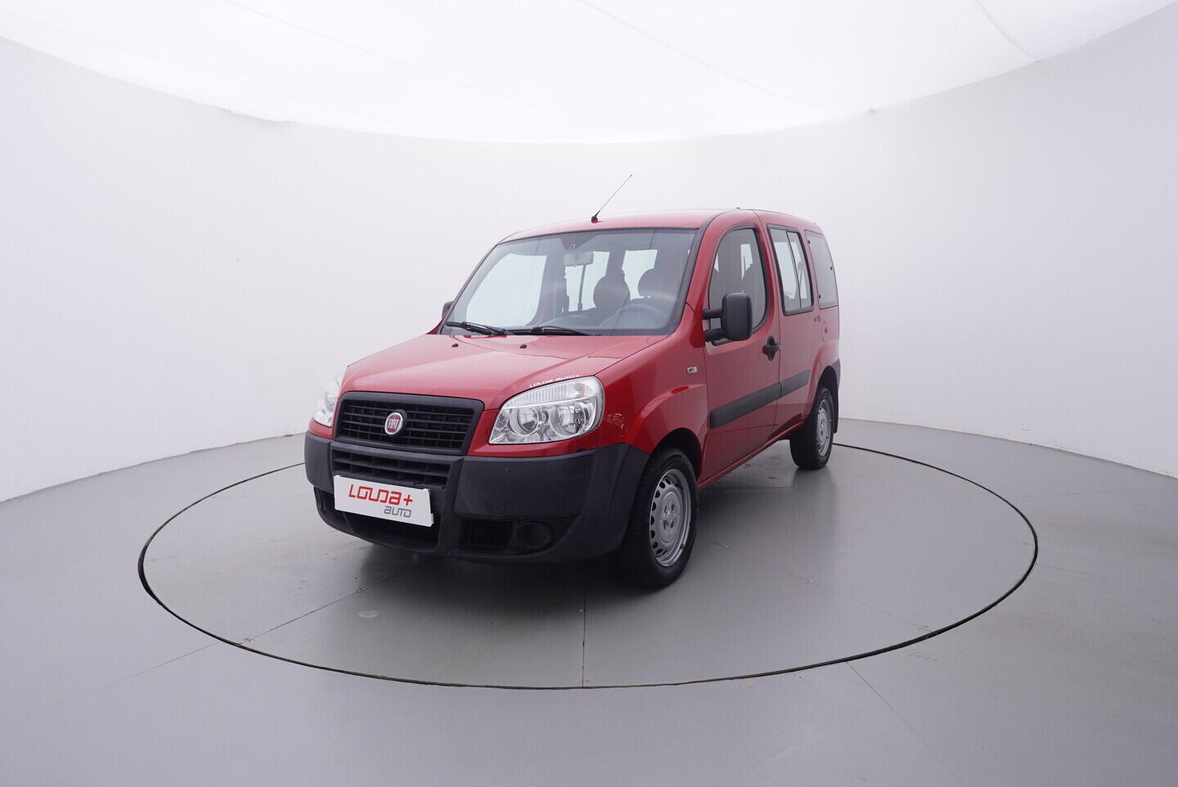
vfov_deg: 56.2
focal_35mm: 22
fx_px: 737
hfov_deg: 77.3
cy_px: 394
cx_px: 589
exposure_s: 1/80
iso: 200
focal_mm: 15
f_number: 5
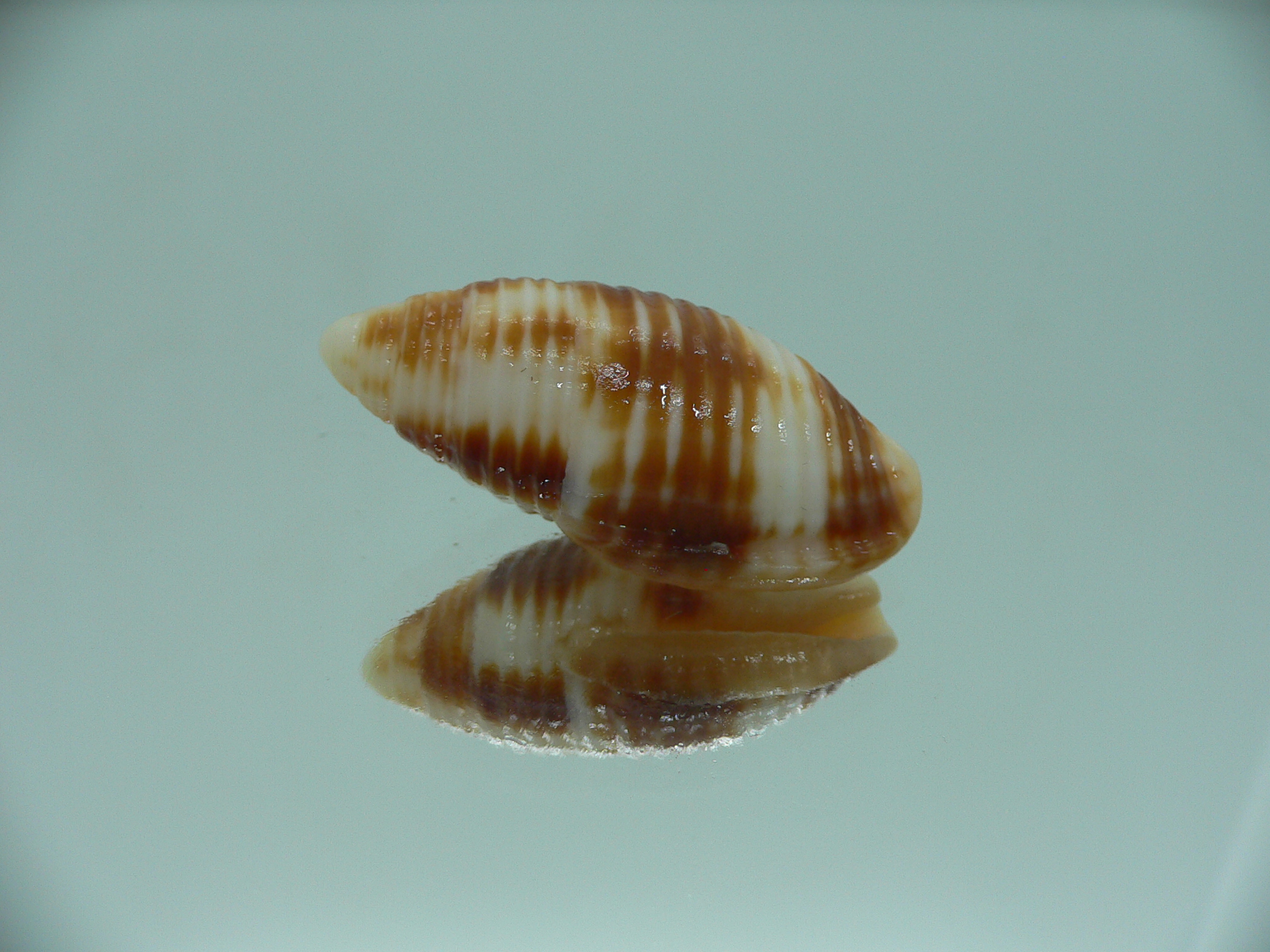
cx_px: 635
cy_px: 476
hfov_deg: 52.6
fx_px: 1284
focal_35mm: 35
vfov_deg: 40.7
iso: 80
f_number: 2.8
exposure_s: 1/60
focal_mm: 4.6
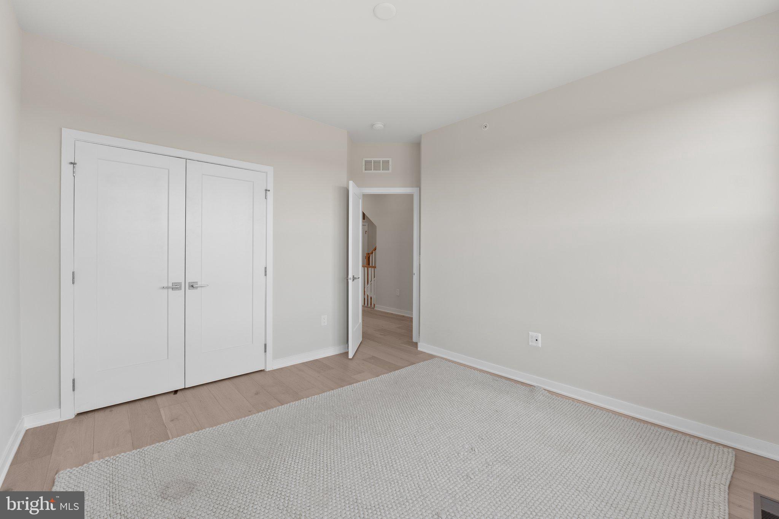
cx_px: 390
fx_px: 325
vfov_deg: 77.3
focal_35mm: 15
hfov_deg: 100.4
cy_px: 260
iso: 100
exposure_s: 1/4
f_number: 9
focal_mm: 10
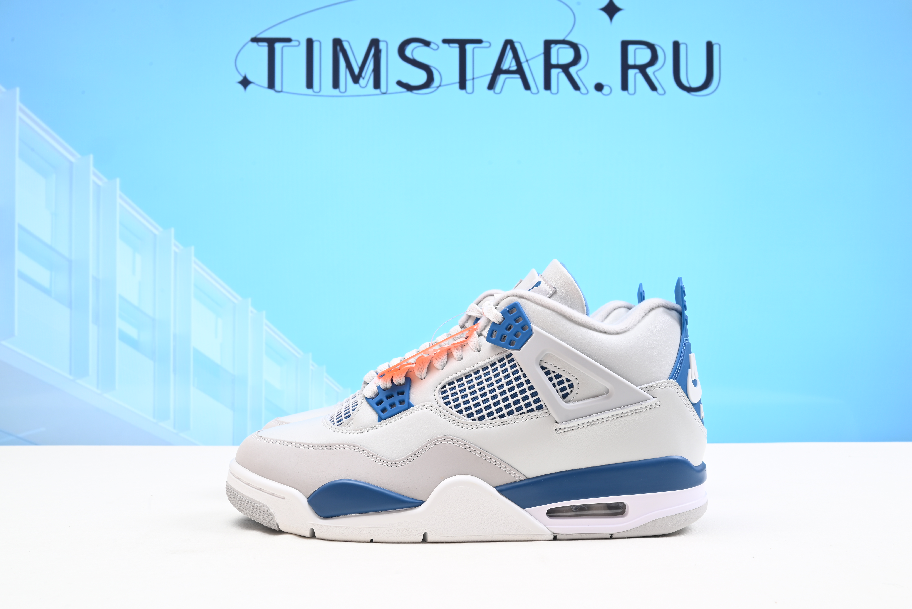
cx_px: 456
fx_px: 1014
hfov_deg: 48.4
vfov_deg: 33.4
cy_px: 304
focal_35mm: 40
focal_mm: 40
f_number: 16
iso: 100
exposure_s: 1/1.6
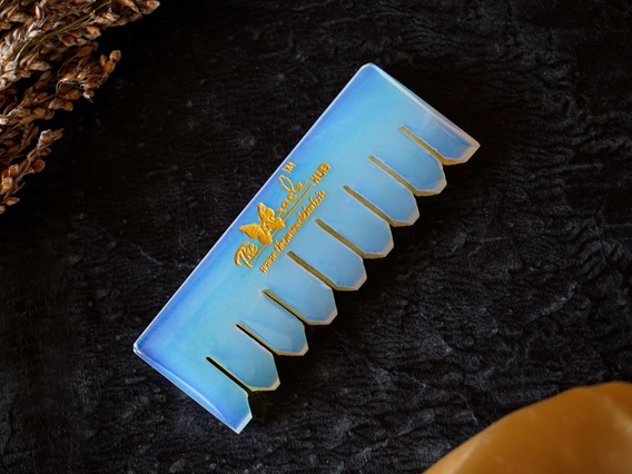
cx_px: 314
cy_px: 240
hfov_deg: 25.3
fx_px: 1406
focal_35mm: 77
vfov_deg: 19.1
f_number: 5
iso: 1600
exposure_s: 1/100
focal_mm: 70
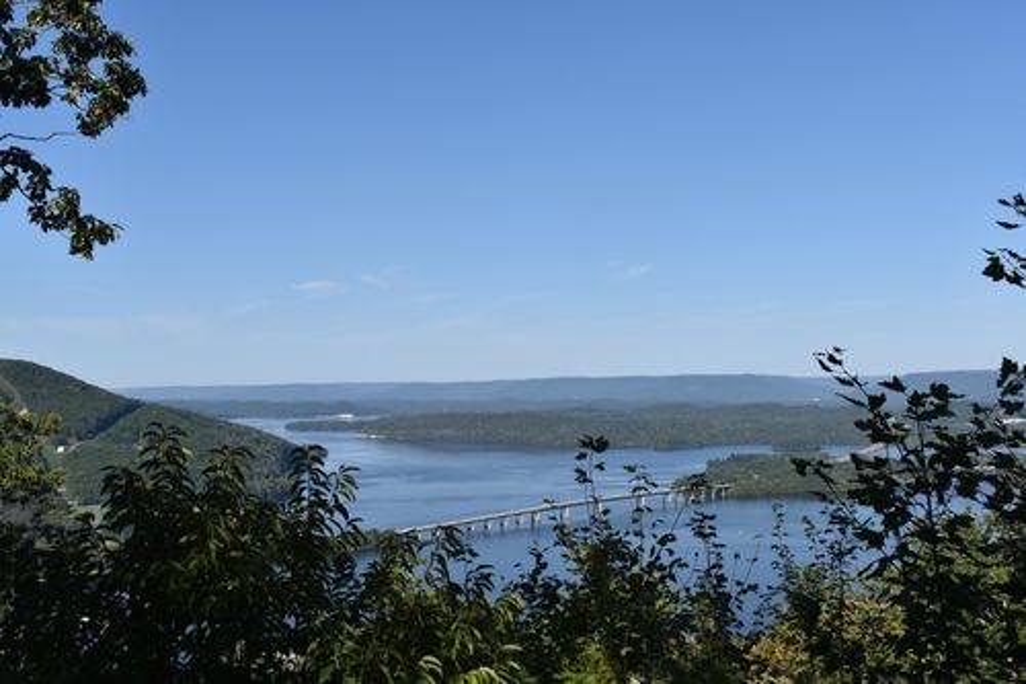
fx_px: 1111
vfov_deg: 34.2
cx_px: 513
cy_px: 342
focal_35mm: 39
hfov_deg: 49.6
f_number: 10
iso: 200
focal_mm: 26
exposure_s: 1/400
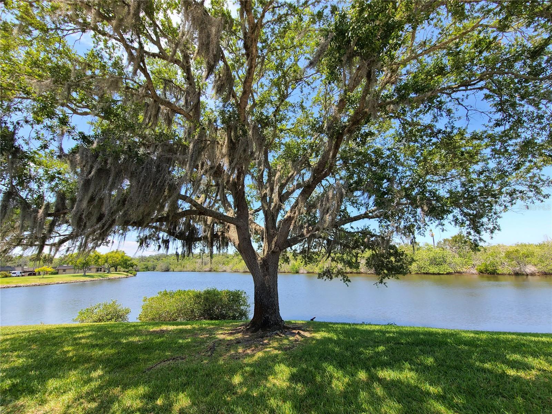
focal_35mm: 13
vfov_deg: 89.9
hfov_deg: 106.2
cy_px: 207
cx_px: 276
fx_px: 207
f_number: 2.2
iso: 50
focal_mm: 2.2
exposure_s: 1/686
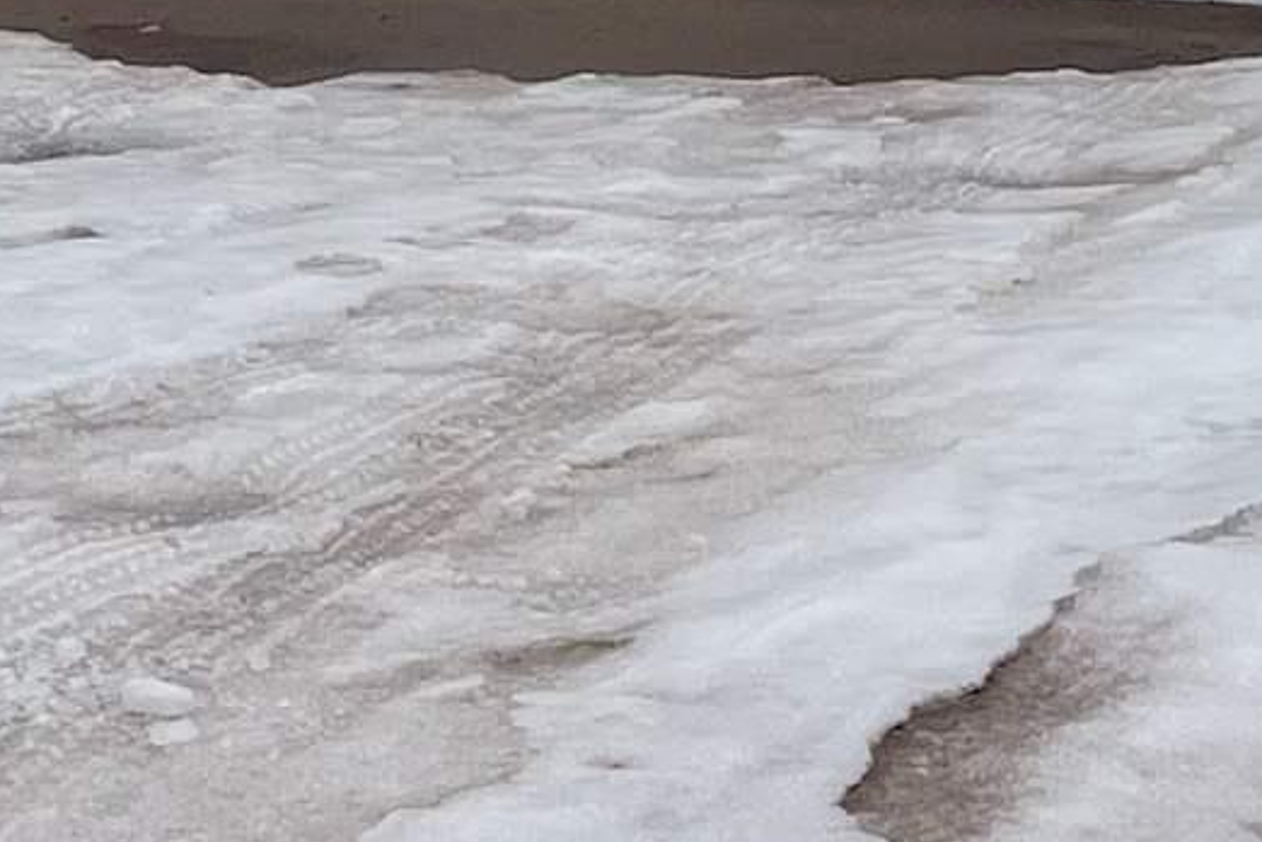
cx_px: 131
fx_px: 5363
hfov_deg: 13.3
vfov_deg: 8.8
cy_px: -416
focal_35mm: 153
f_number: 1.6
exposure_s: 1/3559
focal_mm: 5.1
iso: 32
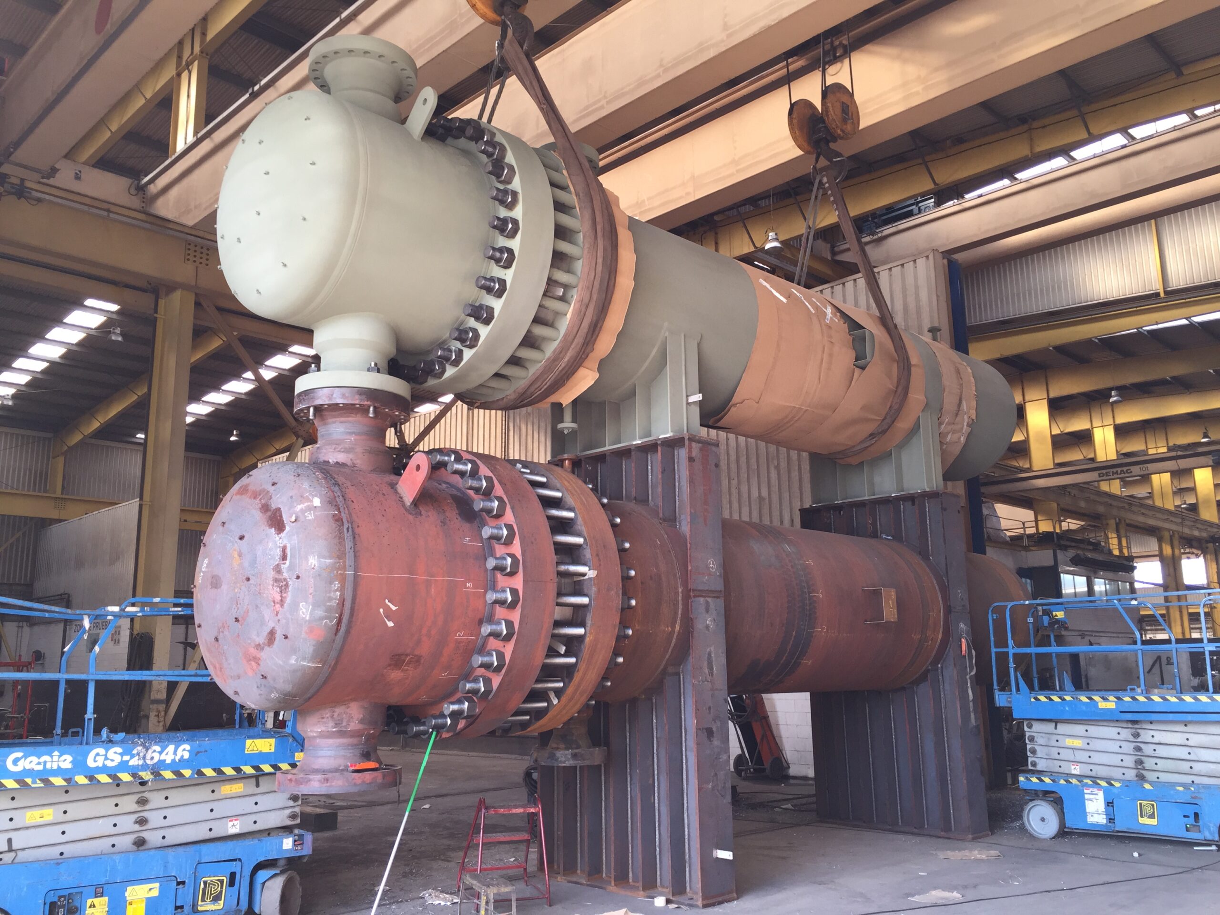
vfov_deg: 48.2
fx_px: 1022
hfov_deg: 61.7
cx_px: 610
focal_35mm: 29
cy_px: 458
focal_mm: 4.15
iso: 40
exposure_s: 1/40
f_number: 2.2
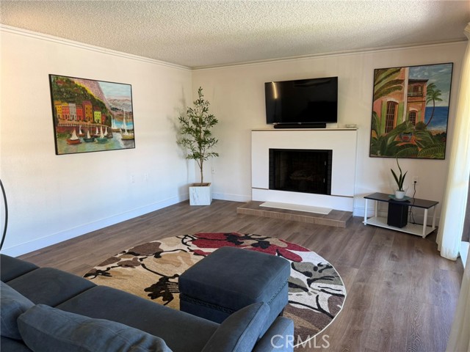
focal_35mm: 24
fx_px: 326
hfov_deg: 71.6
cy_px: 176
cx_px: 235
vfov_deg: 56.8
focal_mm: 6.76
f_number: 1.78
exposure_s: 1/121
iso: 125
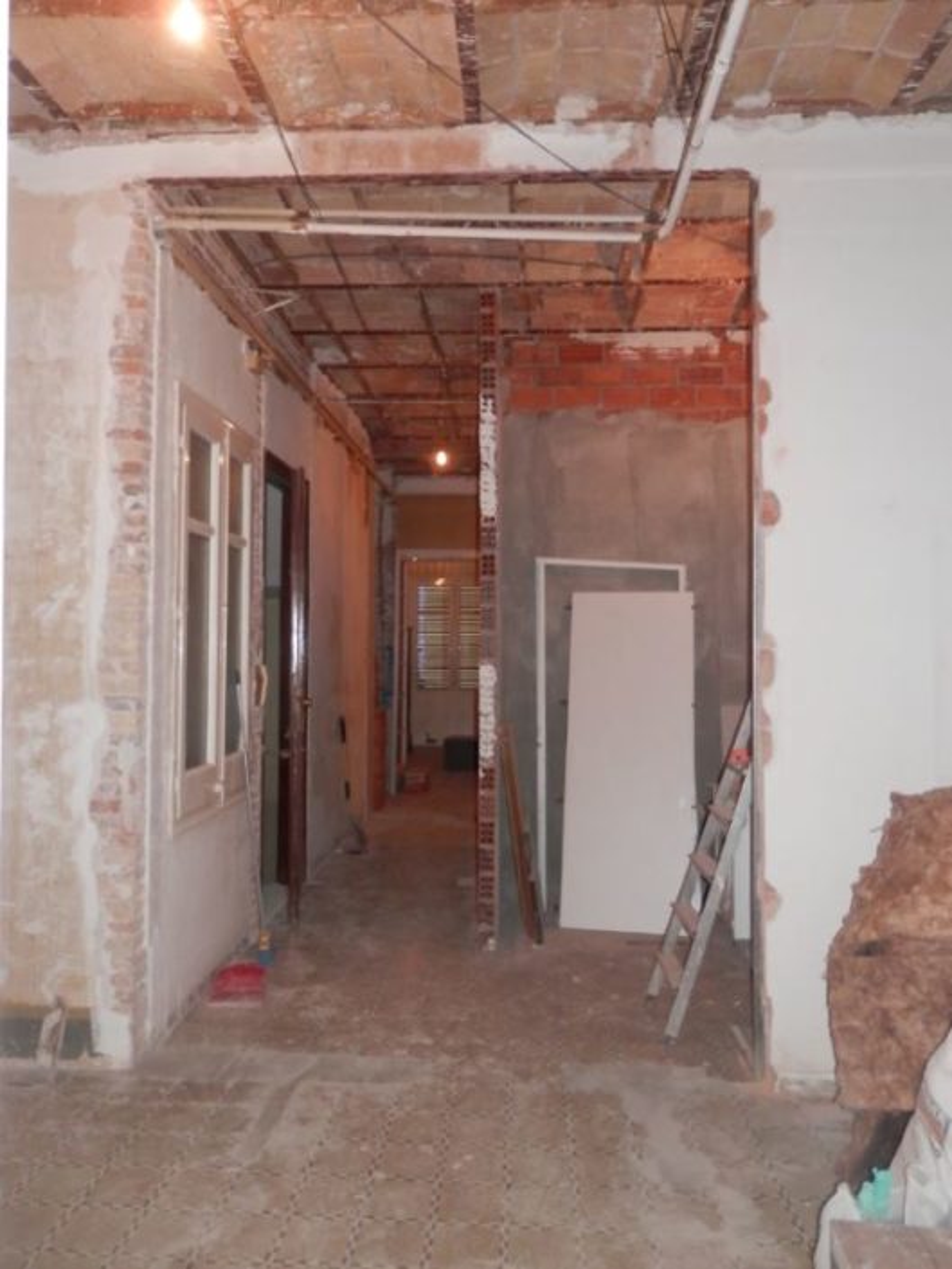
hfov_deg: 54.9
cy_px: 634
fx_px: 916
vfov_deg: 69.4
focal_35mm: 25
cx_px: 476
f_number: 3
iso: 200
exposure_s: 1/30
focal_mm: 4.5
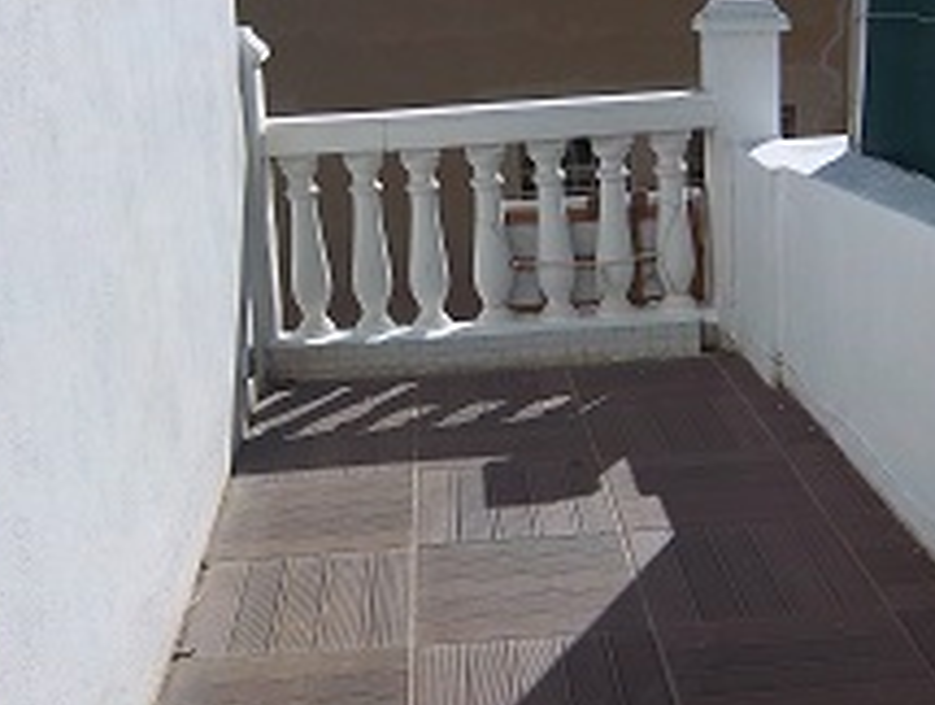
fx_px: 1407
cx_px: 461
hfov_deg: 36.8
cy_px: 300
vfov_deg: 28.1
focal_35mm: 52
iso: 64
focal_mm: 5.05
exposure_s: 1/400
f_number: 7.86
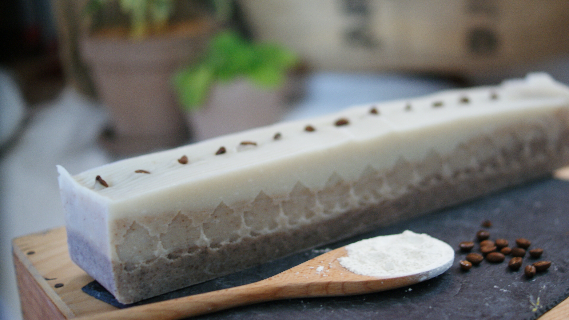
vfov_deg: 21.6
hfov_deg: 37.5
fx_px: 838
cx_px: 286
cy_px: 159
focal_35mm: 56
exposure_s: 1/8
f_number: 2
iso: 400
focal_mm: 35
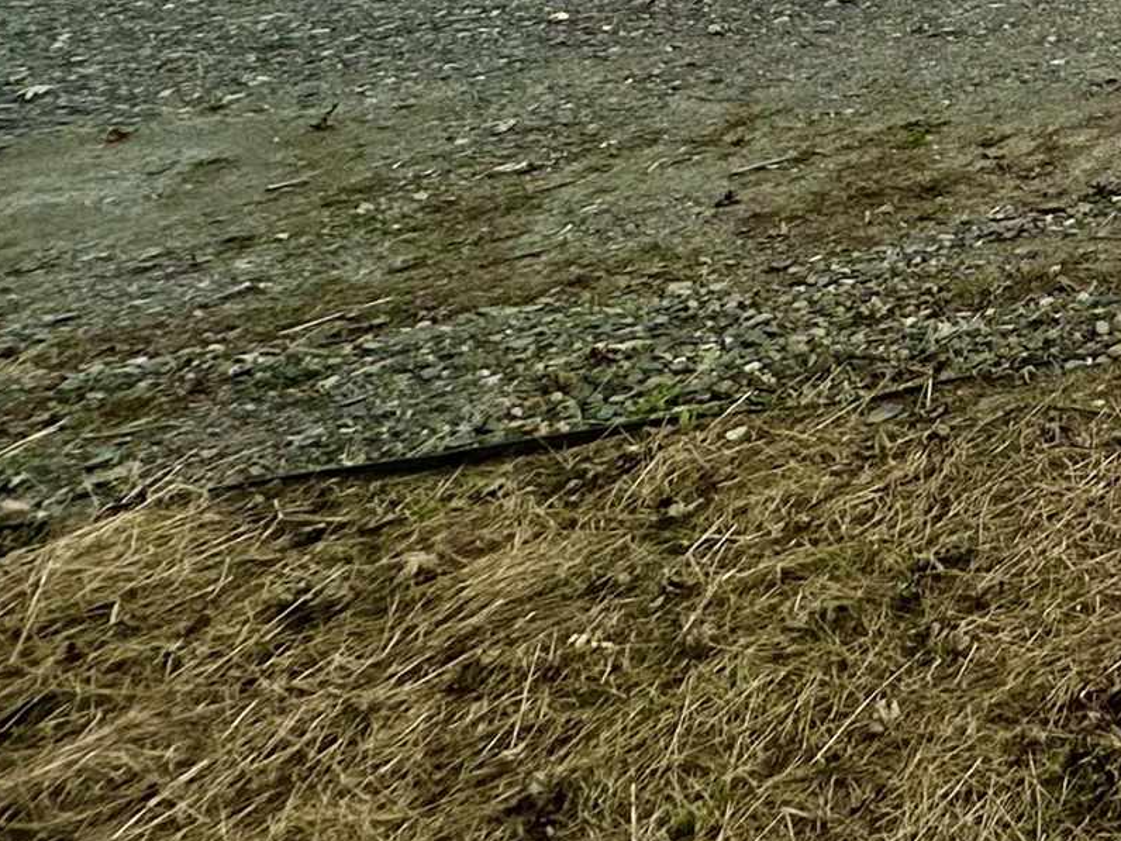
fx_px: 1749
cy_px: -754
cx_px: 2124
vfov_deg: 19.0
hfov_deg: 20.7
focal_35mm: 54
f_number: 2.2
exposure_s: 1/1490
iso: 40
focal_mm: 2.22
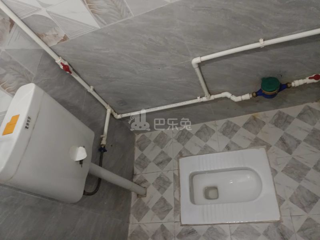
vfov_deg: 54.9
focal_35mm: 25
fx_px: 231
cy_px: 120
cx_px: 160
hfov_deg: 69.4
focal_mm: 4.71
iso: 853
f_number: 1.79
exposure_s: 1/50
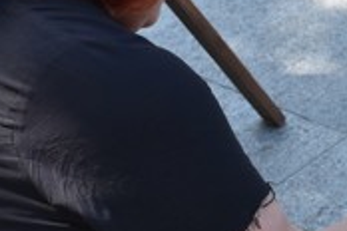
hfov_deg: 8.4
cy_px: 85
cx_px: 429
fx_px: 2342
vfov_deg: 5.7
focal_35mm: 243
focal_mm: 42
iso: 800
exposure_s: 1/400
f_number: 8
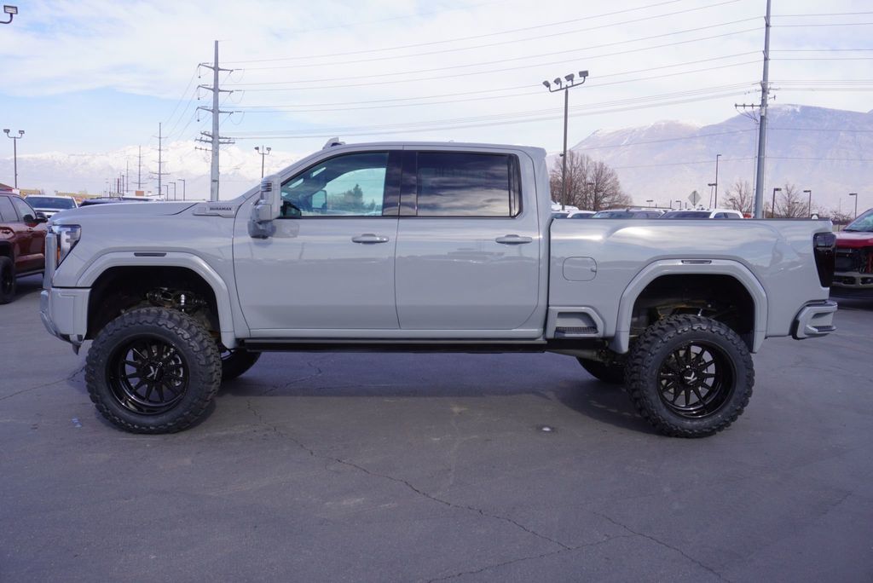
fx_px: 728
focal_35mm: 30
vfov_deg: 43.7
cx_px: 436
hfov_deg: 61.9
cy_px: 292
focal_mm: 20
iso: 100
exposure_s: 1/125
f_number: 9
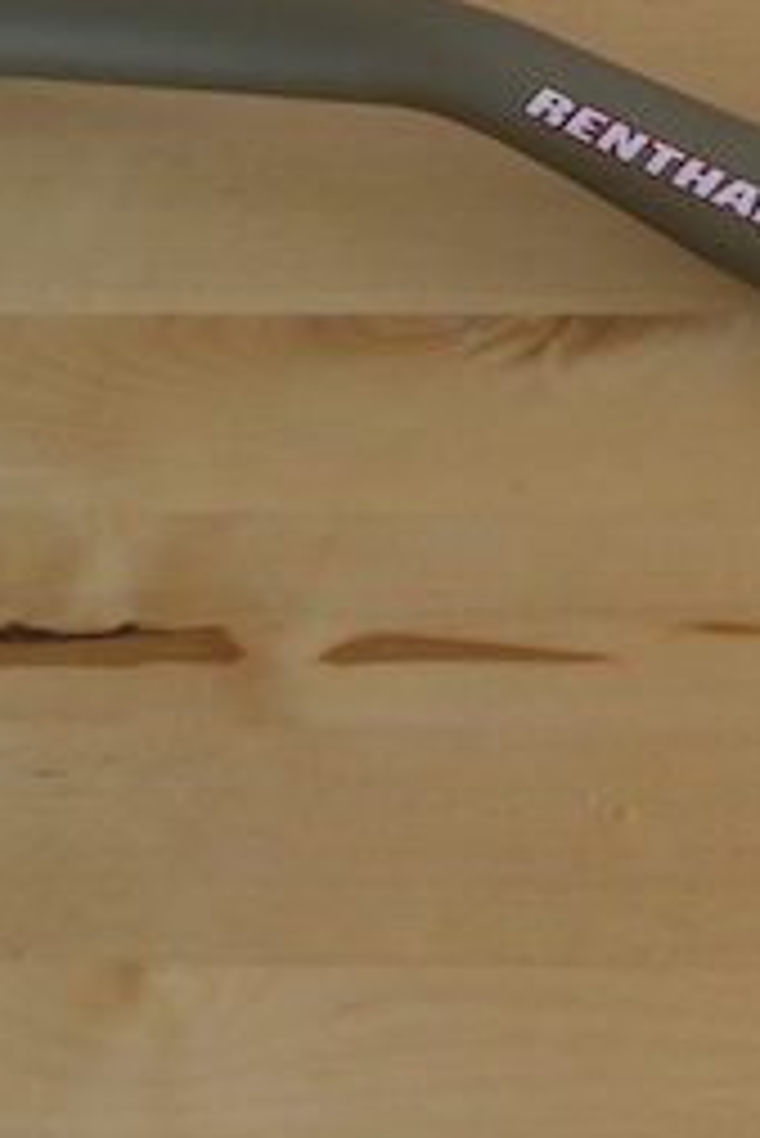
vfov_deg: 21.1
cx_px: 1219
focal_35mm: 92
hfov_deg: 13.8
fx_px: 2909
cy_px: -94
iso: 100
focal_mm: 5.1
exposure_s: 1/47
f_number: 3.4
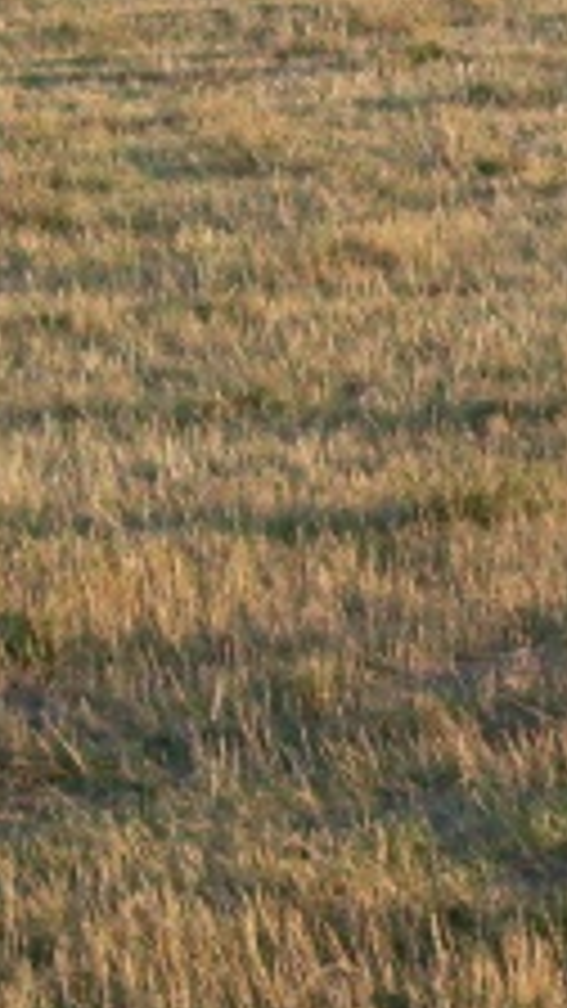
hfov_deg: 6.2
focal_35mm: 182
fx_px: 4865
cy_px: 227
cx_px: 1616
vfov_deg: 11.8
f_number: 2.8
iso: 80
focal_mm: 6.3
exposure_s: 1/350
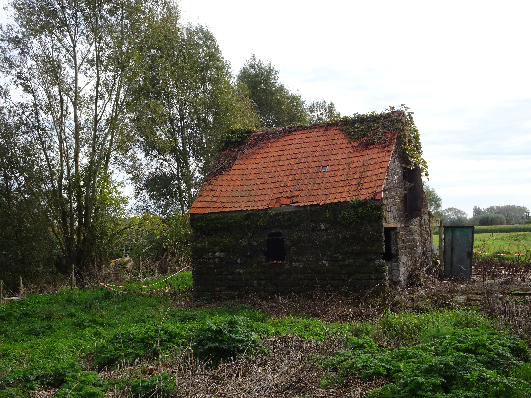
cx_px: 266
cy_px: 199
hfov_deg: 50.1
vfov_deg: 38.7
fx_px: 568
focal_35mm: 37
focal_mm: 6.37
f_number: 4
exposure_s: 1/250
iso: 80
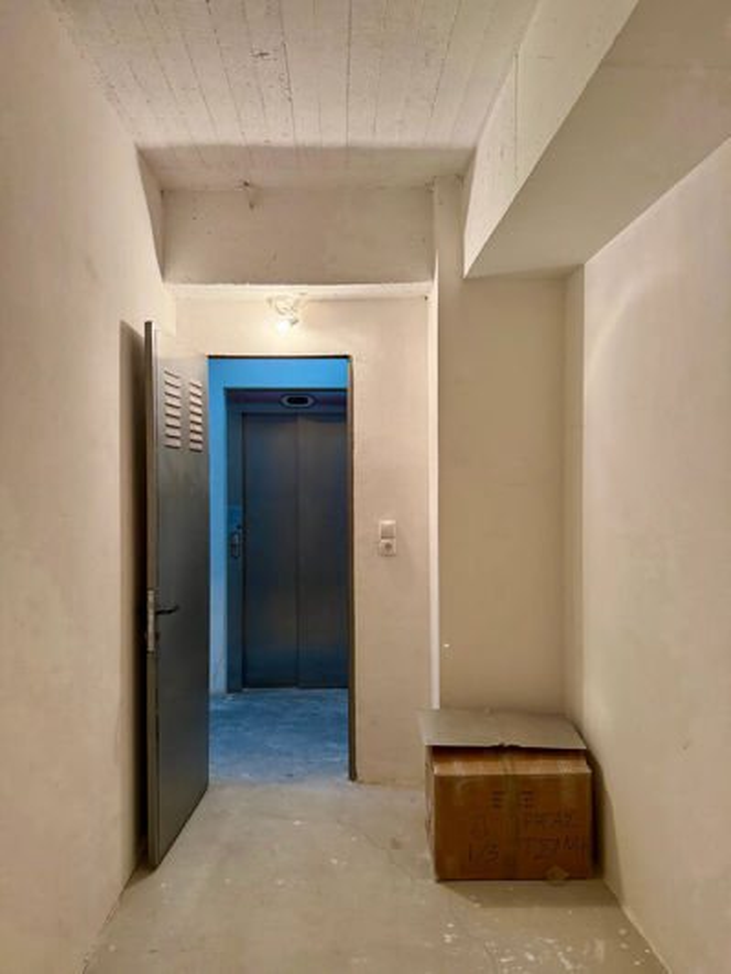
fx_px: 676
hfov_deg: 56.8
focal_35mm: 24
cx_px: 366
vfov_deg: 71.6
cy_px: 487
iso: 250
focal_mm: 6.76
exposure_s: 1/50
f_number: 1.78
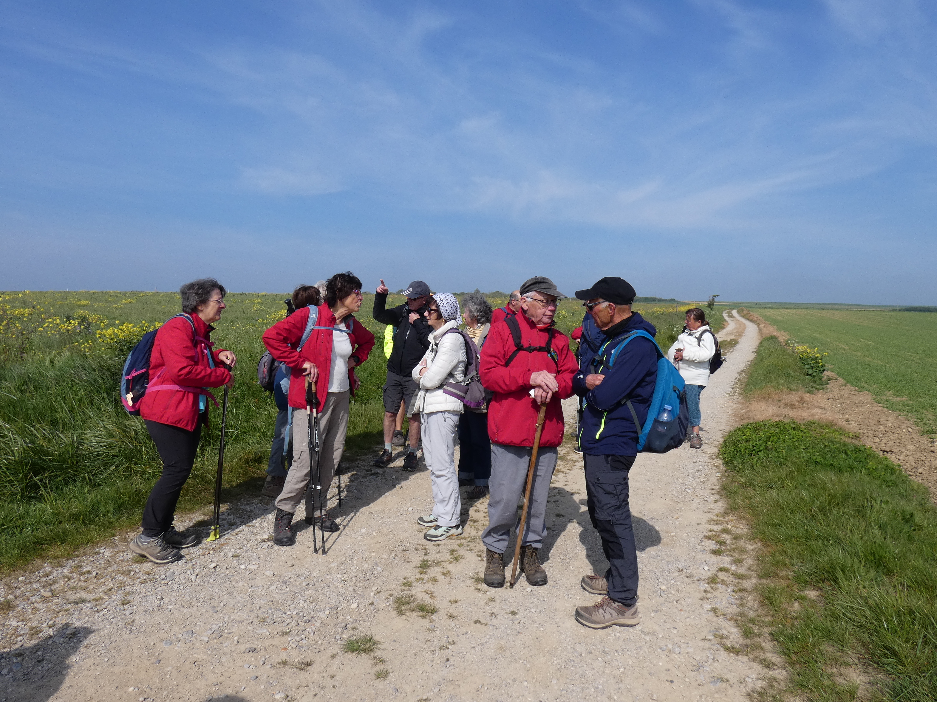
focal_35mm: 22
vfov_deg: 61.1
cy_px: 352
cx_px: 478
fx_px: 595
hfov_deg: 76.4
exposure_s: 1/1000
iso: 80
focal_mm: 3.6
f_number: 4
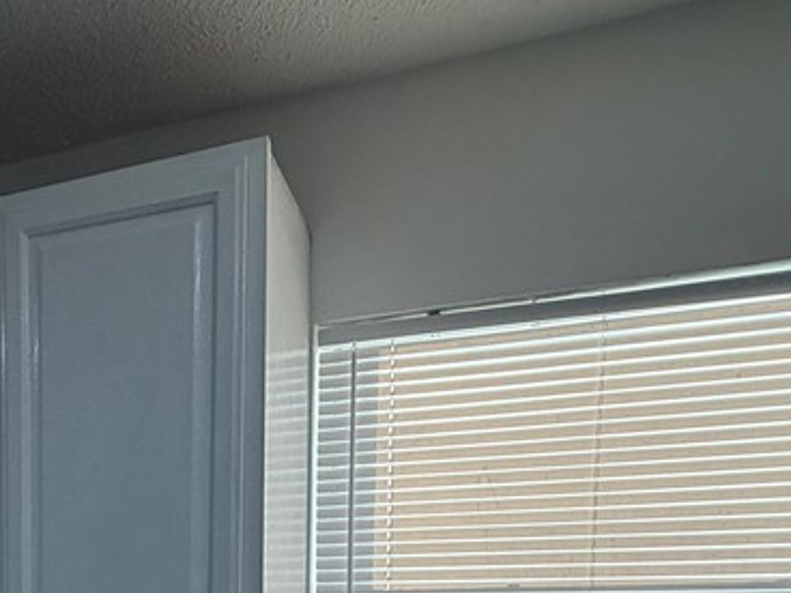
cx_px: 161
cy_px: 718
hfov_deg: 45.5
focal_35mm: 39
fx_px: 891
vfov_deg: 30.9
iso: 50
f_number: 2.2
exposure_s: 1/178
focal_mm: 2.22
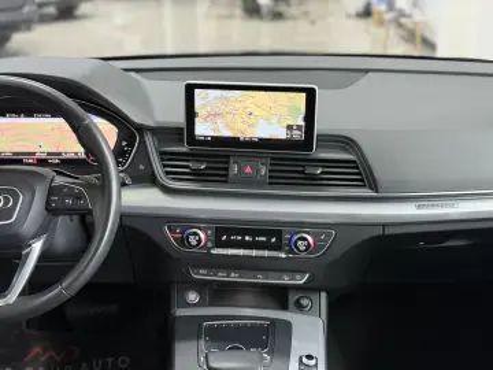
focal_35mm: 48
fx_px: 684
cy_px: 185
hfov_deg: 39.7
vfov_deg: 30.3
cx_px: 246
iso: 250
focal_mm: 6.76
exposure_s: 1/33
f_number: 1.78
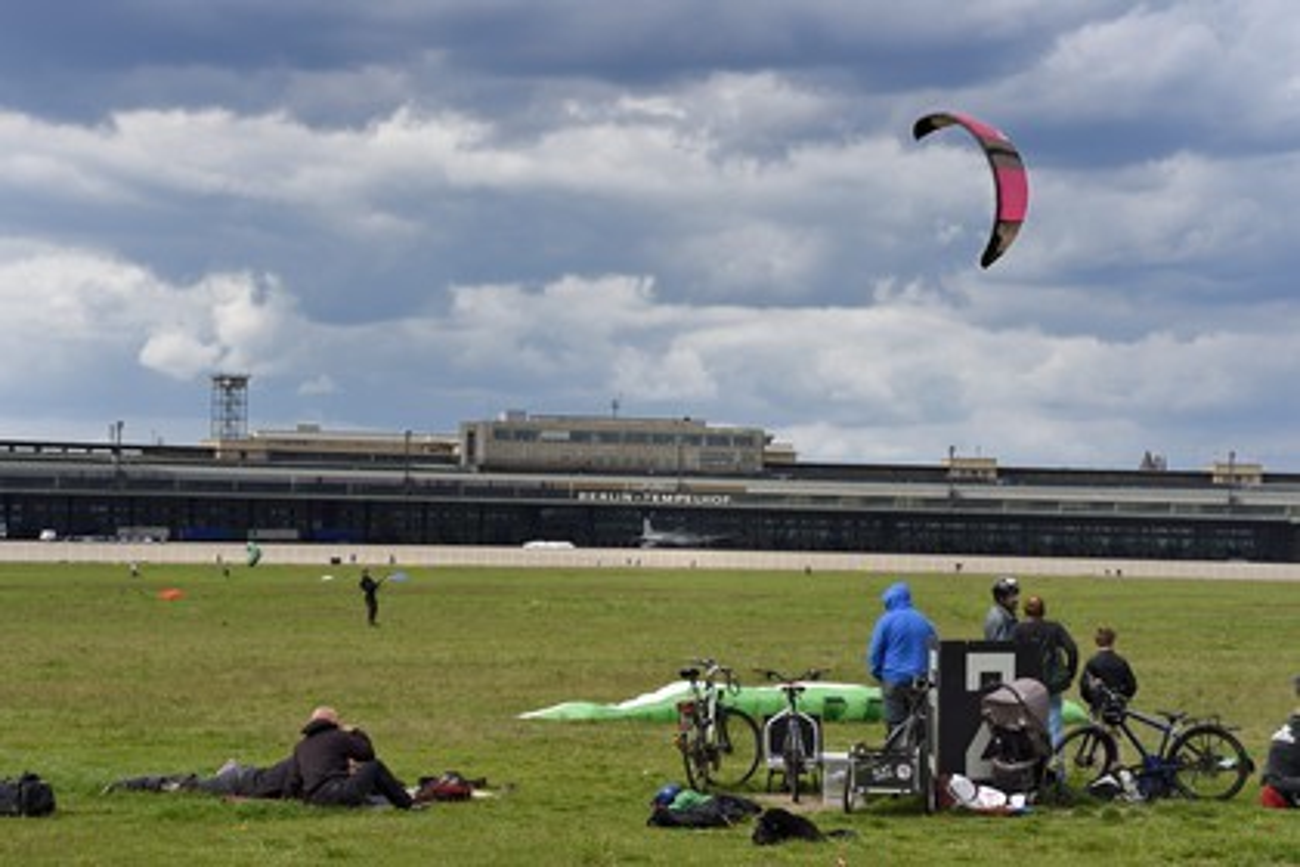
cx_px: 650
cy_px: 434
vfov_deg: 16.1
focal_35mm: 85
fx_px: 3069
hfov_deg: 23.9
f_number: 13
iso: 800
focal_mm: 85
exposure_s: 1/640
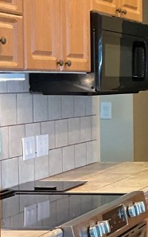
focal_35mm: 106
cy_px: 121
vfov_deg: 19.6
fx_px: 683
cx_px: 383
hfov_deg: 10.3
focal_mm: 3
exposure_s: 1/60
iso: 160
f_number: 1.8
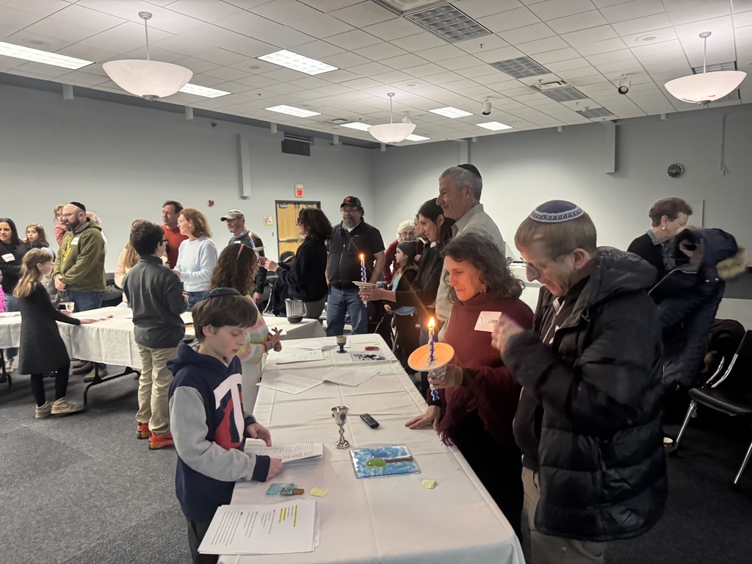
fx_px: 521
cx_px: 376
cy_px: 282
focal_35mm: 24
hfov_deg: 71.6
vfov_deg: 56.8
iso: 640
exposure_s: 1/60
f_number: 1.78
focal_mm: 6.76
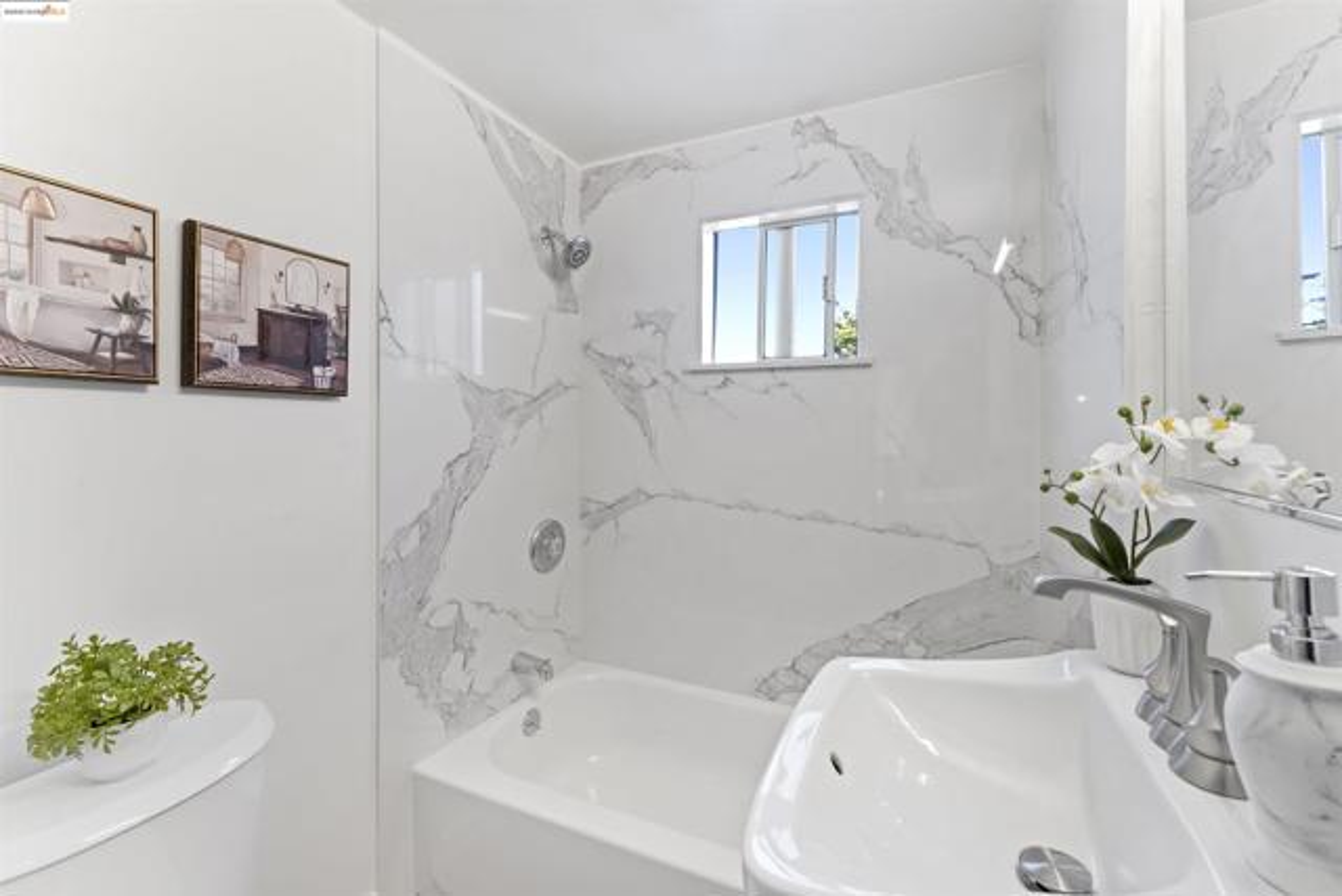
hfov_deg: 104.2
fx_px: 522
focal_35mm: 14
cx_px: 671
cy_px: 448
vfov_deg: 81.2
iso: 2000
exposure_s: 1/1.67
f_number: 9
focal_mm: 14
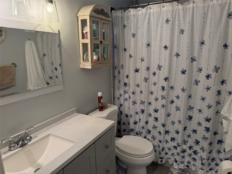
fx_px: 161
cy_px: 87
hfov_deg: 71.6
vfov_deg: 56.8
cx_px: 116
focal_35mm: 24
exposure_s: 1/152
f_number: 1.78
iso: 200
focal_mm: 6.76
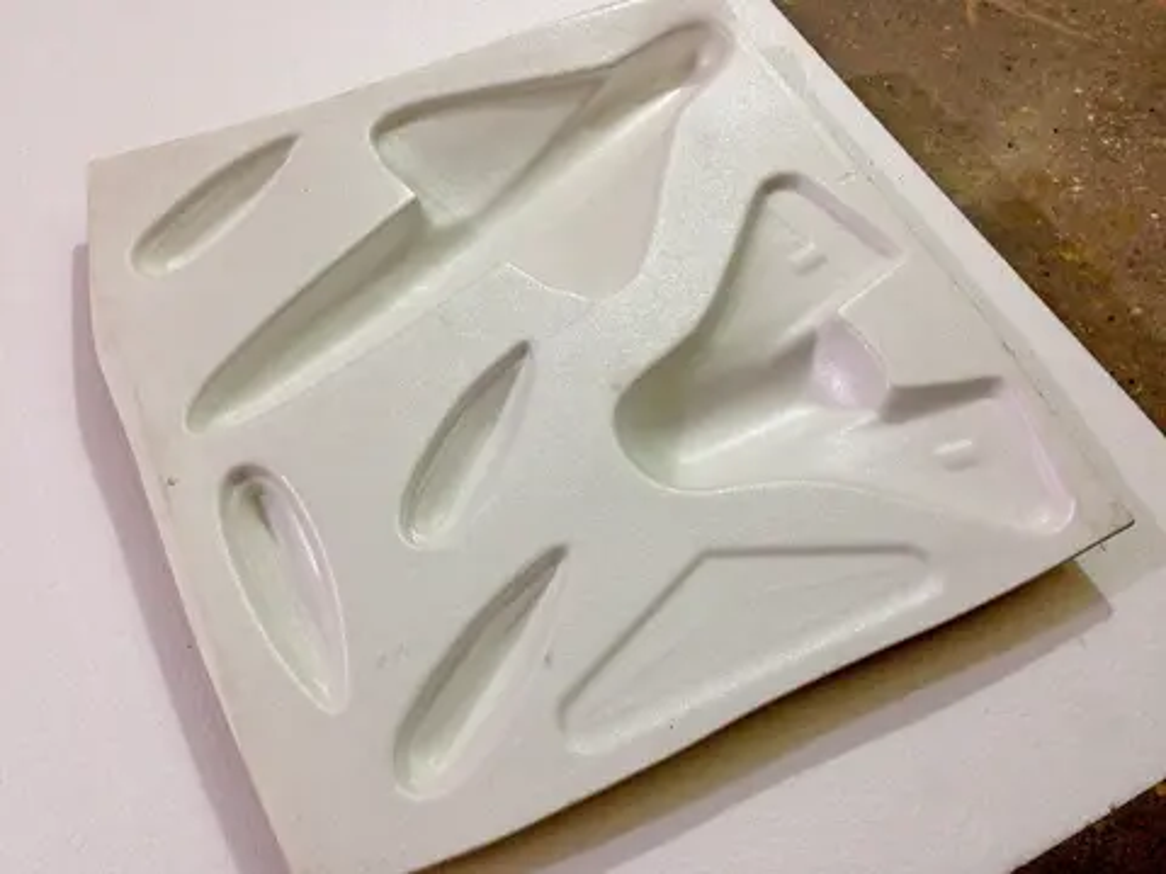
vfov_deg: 42.9
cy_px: 437
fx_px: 1112
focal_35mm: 33
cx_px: 583
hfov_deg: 55.4
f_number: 2.4
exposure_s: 1/60
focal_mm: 4.12
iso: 64
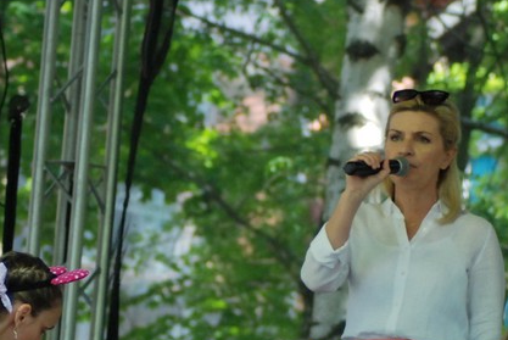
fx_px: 4254
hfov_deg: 6.8
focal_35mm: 301
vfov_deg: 4.6
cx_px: 228
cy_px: 308
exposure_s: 1/200
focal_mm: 85
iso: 800
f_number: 4.2
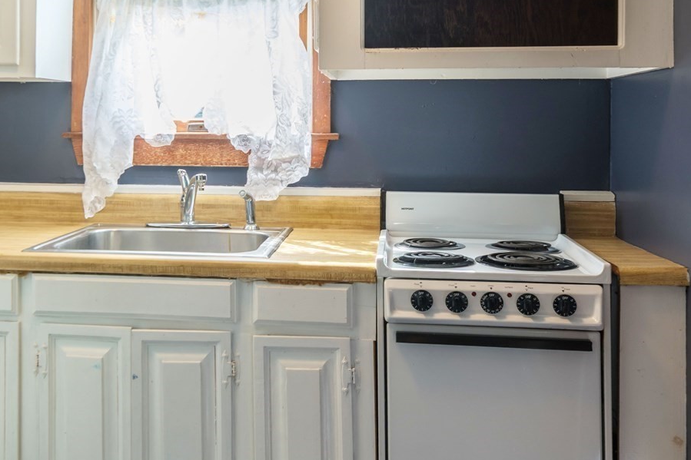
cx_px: 60
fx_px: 787
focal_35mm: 41
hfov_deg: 43.1
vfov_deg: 32.0
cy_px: 116
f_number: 7.1
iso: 100
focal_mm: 18
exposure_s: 1/25
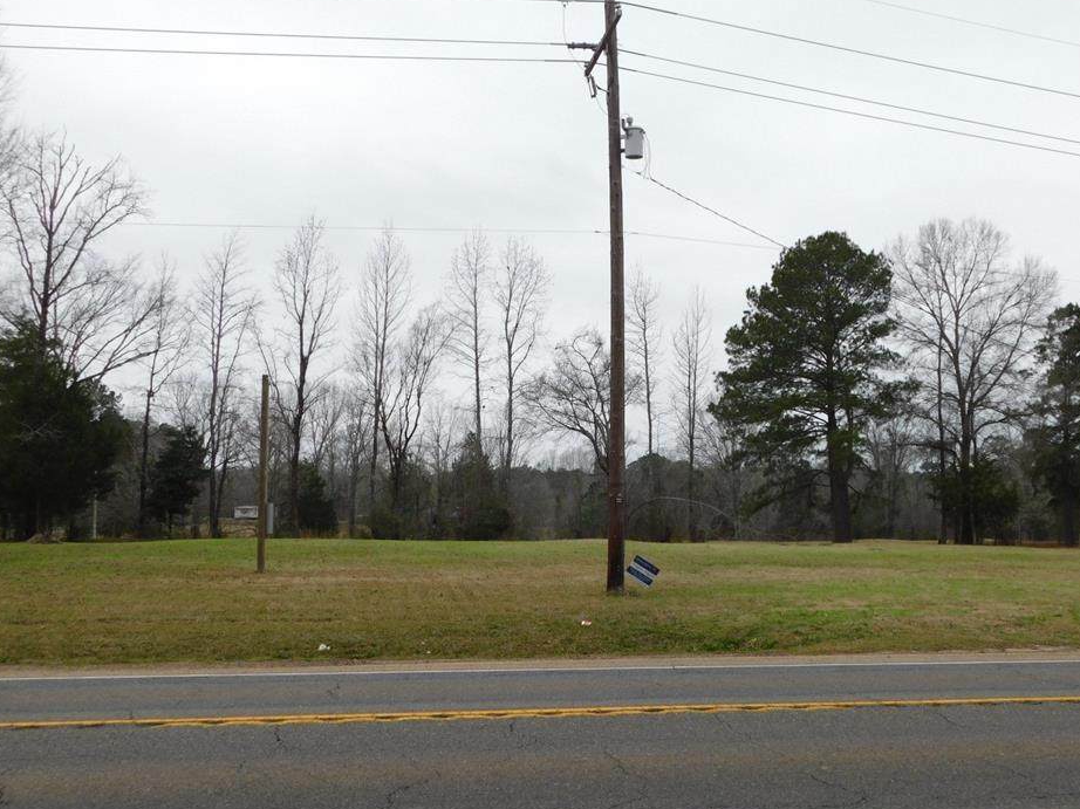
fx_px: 1248
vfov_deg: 35.9
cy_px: 413
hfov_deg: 46.7
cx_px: 592
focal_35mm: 40
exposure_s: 1/400
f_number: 3.5
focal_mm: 6.3
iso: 125
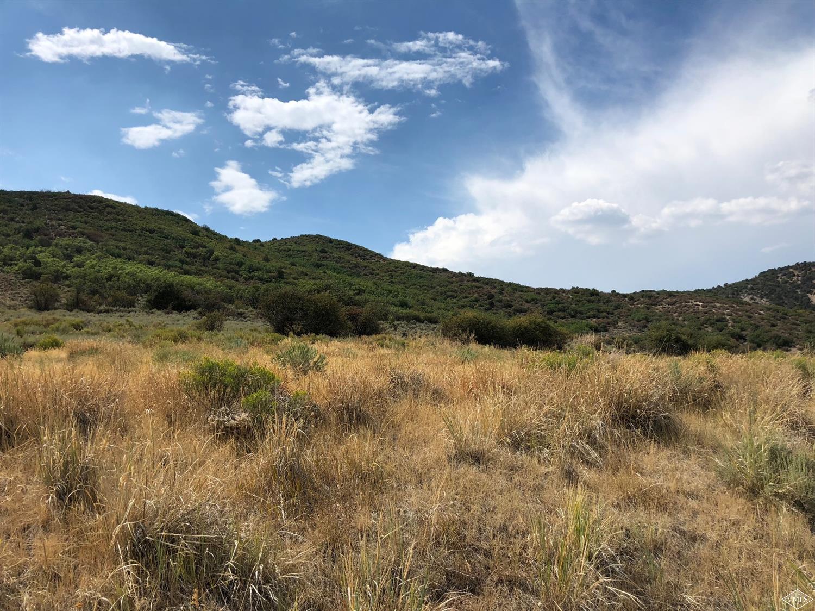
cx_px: 408
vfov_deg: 49.7
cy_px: 306
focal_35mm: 28
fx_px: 659
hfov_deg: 63.5
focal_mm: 4
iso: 25
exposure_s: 1/4367
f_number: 1.8
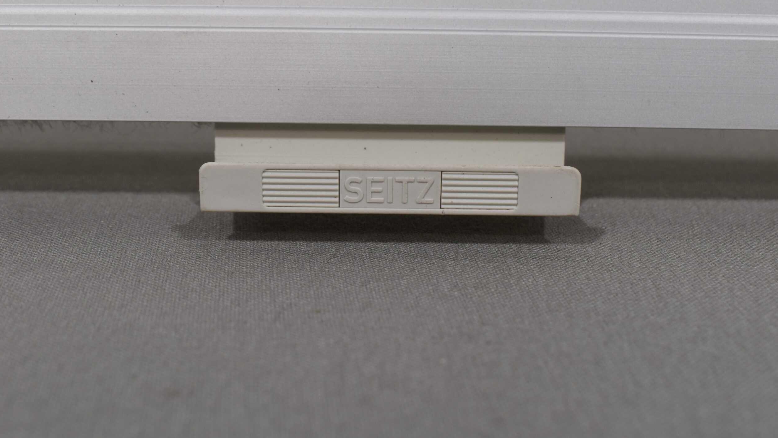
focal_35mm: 48
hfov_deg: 42.9
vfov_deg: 24.9
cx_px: 394
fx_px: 990
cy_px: 190
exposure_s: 1/60
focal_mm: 30
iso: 320
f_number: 8
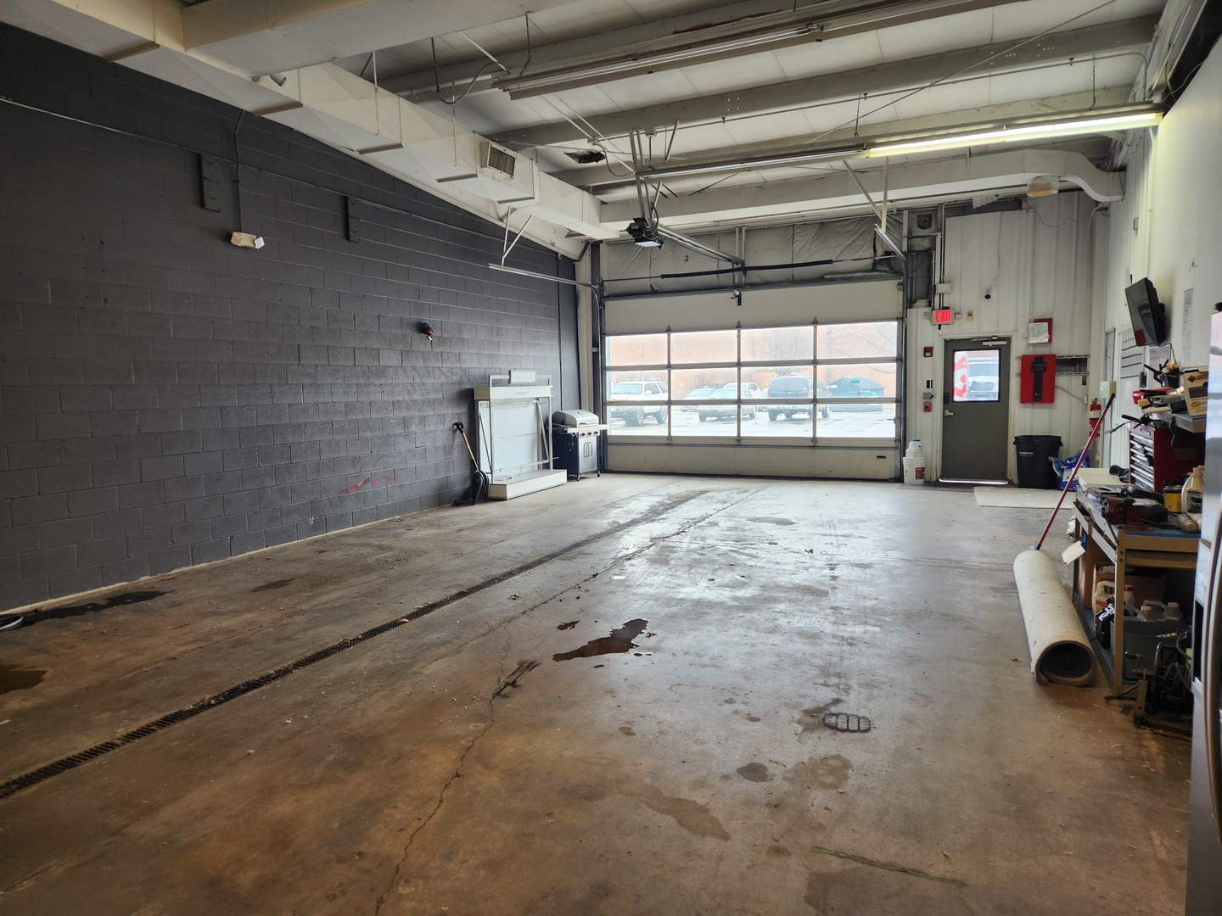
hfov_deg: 73.9
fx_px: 812
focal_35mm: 23
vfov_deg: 58.9
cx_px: 611
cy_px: 458
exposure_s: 1/120
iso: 80
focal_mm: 5.4
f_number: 1.8
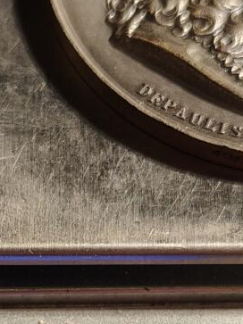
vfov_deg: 16.9
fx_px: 1068
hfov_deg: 12.9
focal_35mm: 114
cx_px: 40
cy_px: 328
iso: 250
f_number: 1.6
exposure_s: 1/200
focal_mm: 6.06
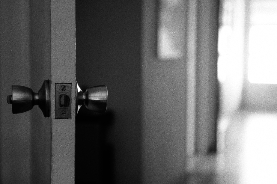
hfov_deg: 28.1
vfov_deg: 18.9
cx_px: 138
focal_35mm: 72
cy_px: 92
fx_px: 553
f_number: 2.8
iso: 1600
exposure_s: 1/50
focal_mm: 48
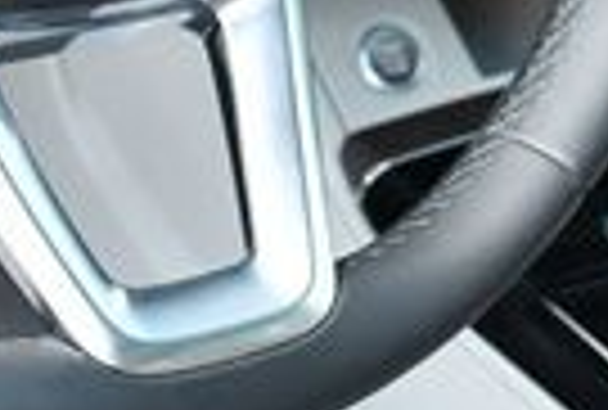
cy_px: -266
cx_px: 234
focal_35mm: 189
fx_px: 3203
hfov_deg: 10.8
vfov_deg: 7.2
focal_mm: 20
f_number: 3.8
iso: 900
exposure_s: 1/125
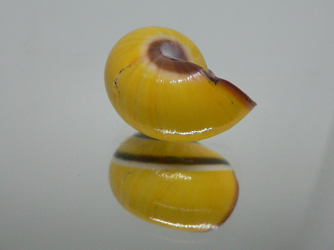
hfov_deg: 46.8
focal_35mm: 40
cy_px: 117
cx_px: 162
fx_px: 386
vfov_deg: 35.9
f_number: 2.8
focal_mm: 4.6
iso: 200
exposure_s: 1/60
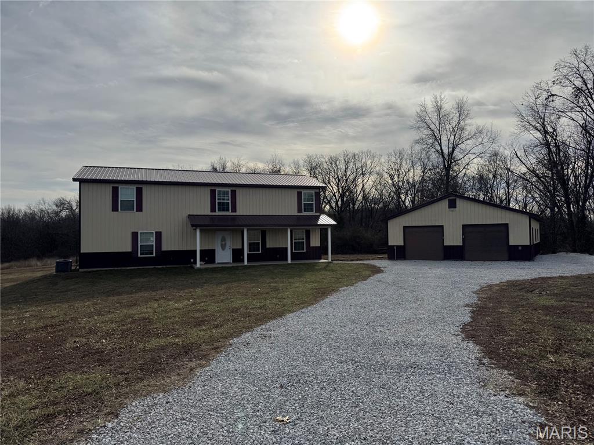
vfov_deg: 56.8
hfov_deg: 71.6
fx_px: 412
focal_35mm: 24
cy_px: 222
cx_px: 297
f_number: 1.78
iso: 80
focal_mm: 6.76
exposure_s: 1/12346
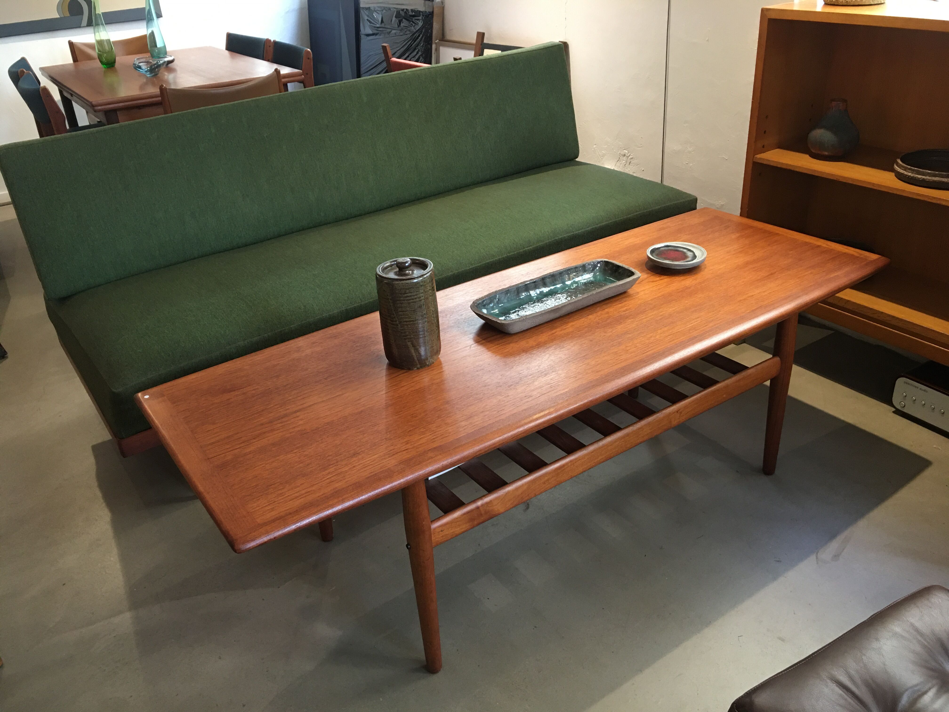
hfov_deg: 61.7
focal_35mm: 29
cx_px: 474
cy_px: 356
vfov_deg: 48.2
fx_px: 795
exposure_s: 1/17
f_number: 2.2
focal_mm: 4.15
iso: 80
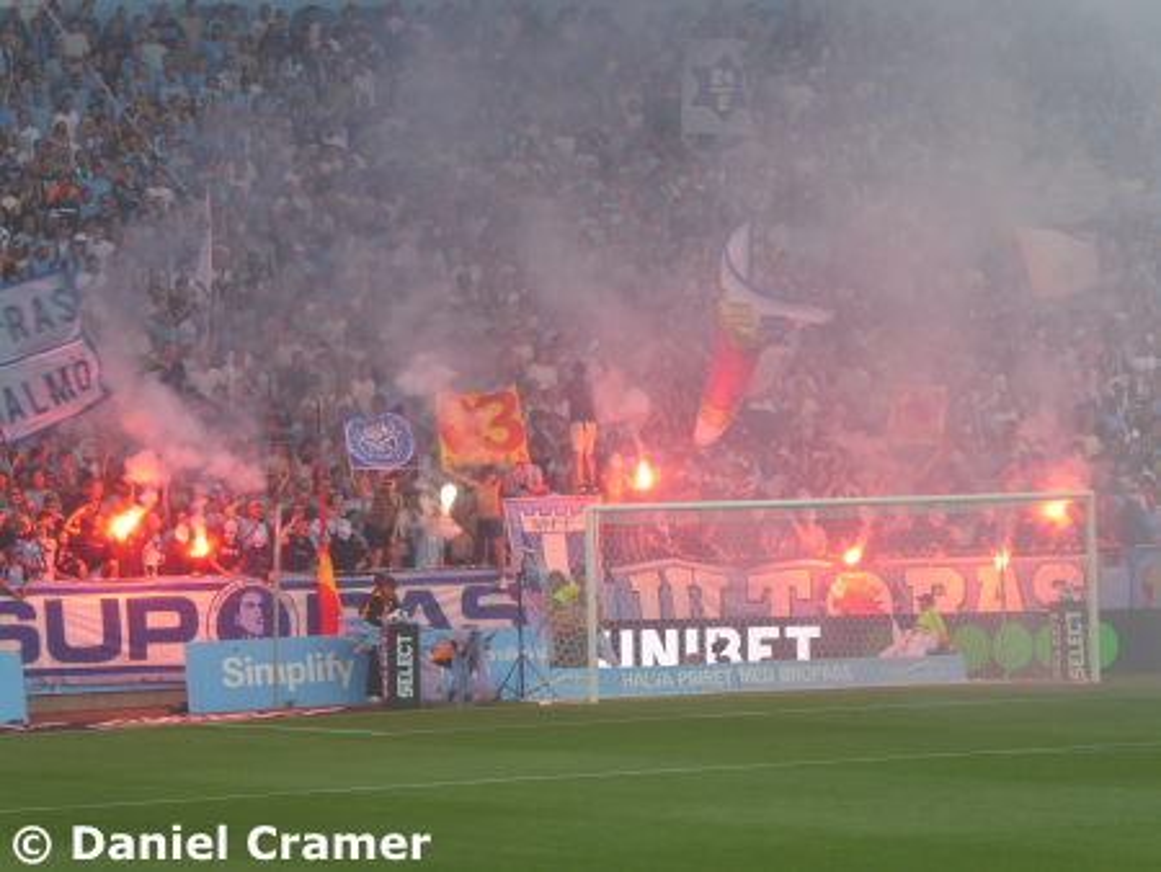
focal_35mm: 214
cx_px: 580
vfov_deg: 6.9
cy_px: 436
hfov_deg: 9.2
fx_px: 7181
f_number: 5.6
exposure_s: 1/80
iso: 100
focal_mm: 38.4
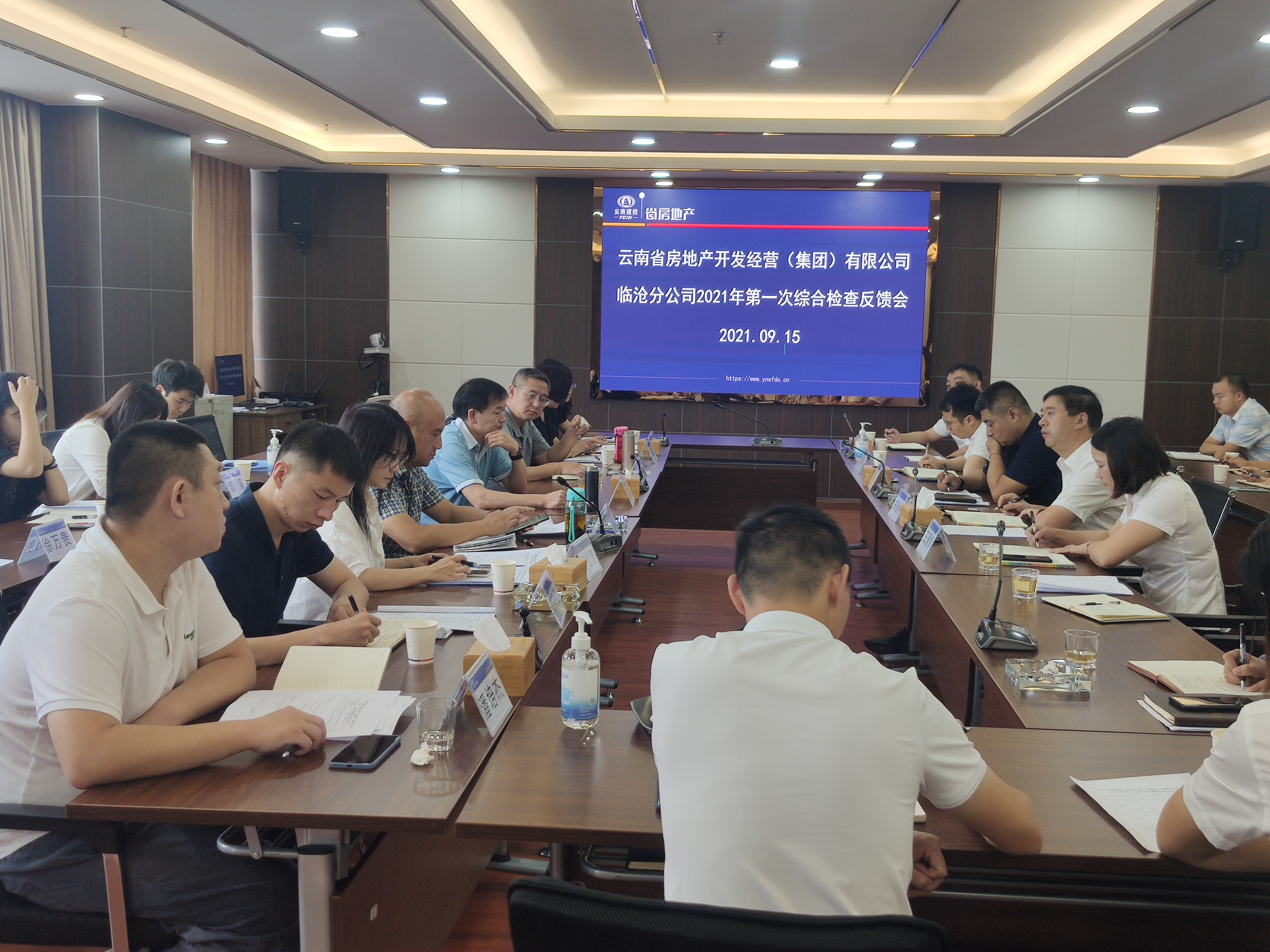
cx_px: 635
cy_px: 476
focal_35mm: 36
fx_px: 1321
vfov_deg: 39.7
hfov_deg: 51.4
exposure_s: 1/100
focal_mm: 4.75
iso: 126
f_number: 1.75
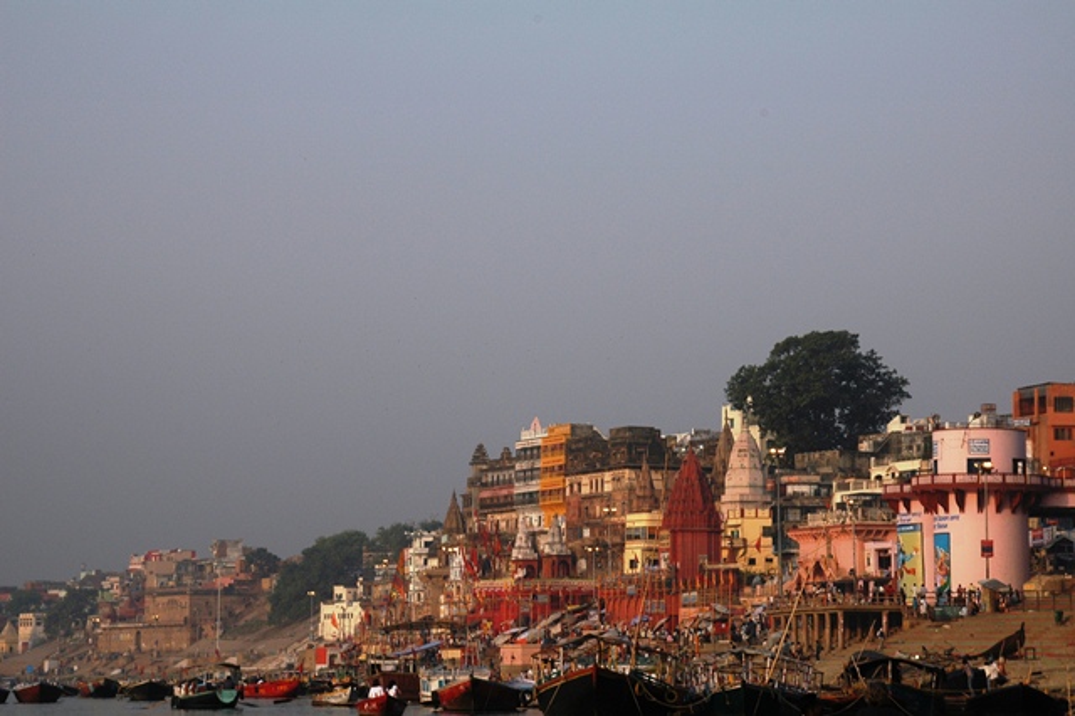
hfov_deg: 17.5
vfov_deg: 11.7
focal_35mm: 117
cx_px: 538
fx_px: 3492
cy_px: 358
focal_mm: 78
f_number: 10
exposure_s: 1/250
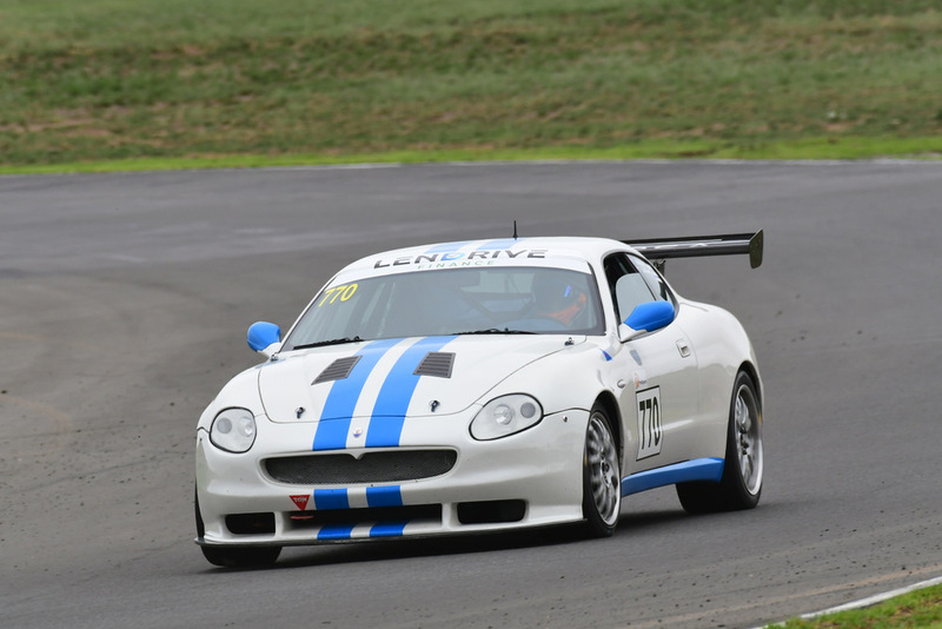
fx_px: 19631
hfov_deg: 2.7
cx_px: 471
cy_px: 314
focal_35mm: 750
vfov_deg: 1.8
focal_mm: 500
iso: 640
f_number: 10
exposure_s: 1/640
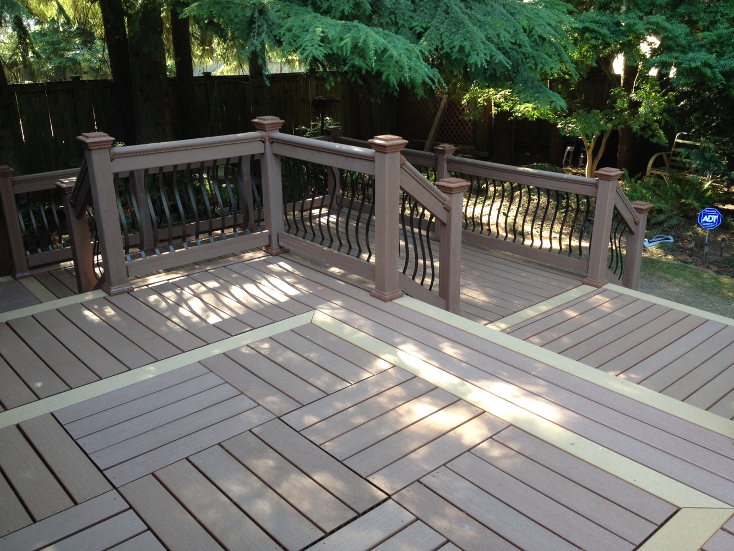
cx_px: 367
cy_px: 276
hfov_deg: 52.6
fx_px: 742
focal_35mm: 35
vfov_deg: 40.7
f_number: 2.4
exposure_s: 1/40
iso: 50
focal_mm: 4.28
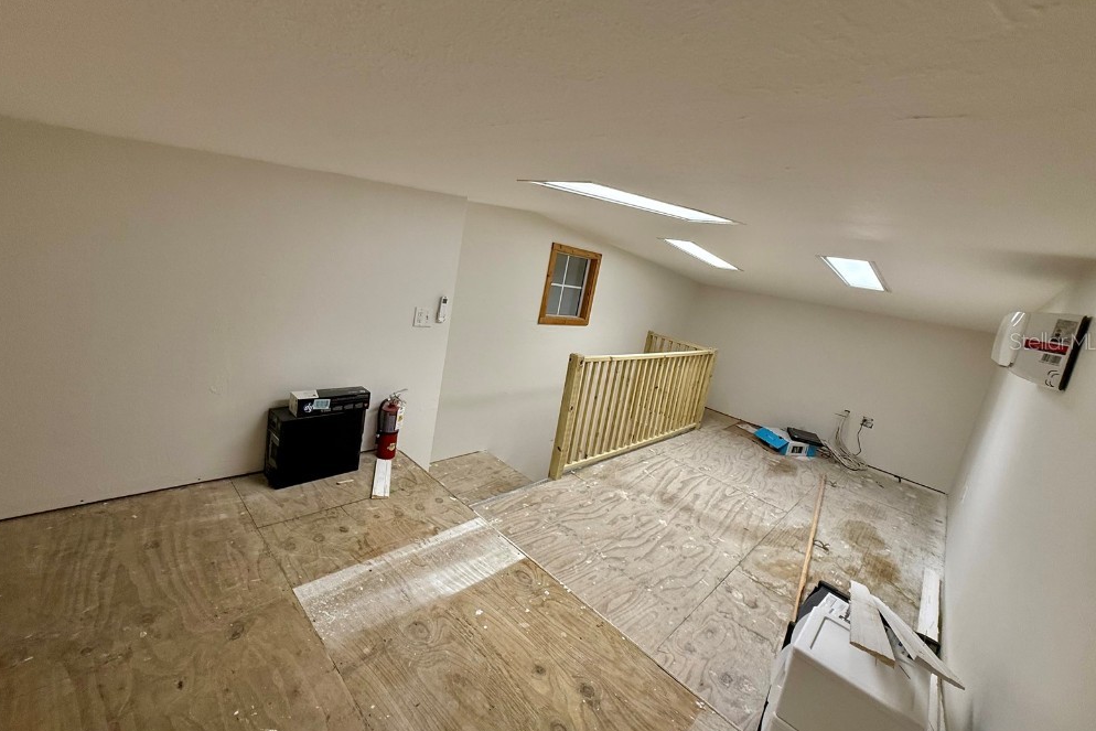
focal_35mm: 15
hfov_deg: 100.4
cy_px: 341
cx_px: 549
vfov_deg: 77.2
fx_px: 457
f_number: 2.2
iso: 160
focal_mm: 2.22
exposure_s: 1/120
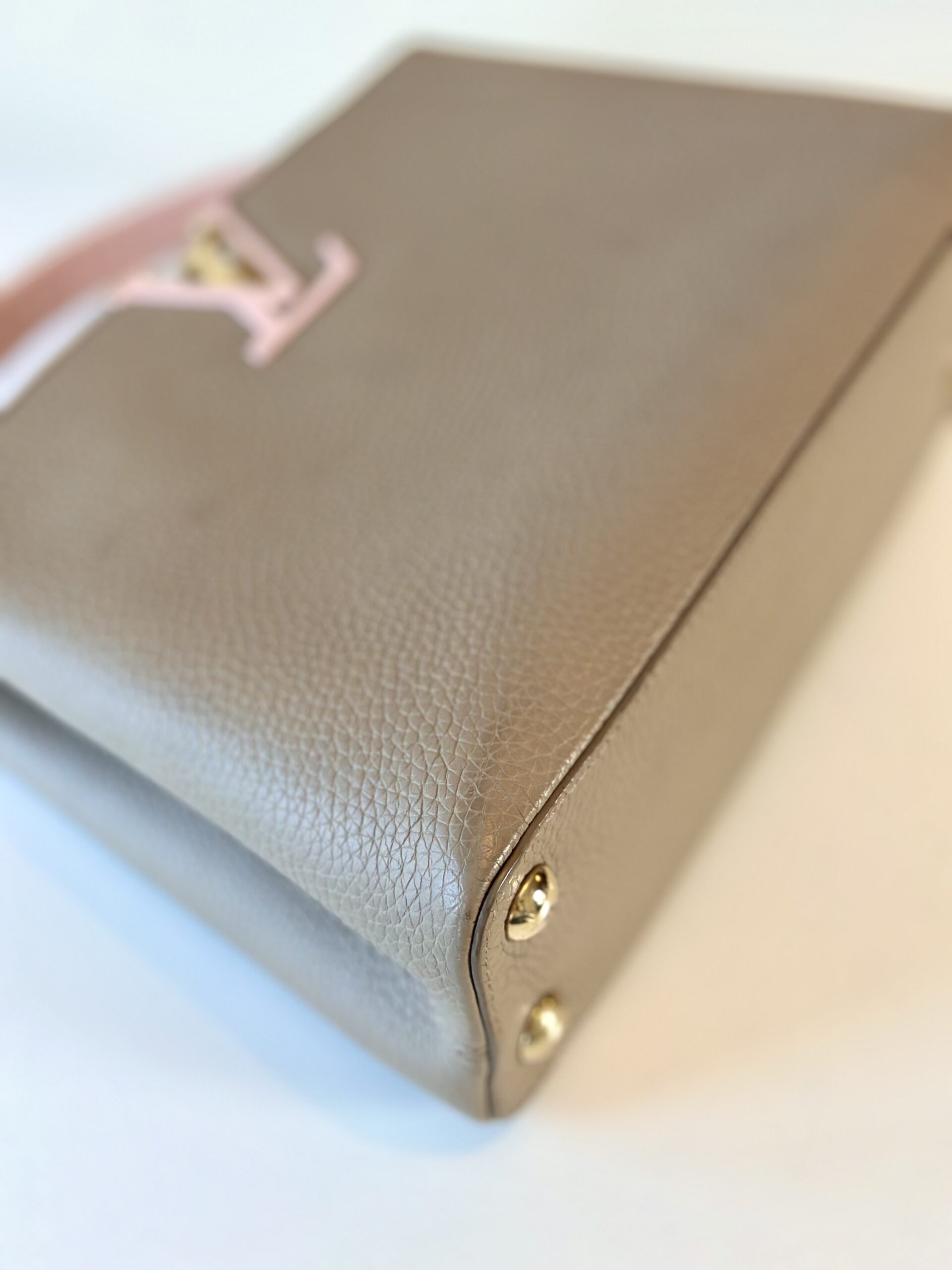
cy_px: 635
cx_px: 476
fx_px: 1760
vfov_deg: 39.7
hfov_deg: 30.3
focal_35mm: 48
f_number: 1.78
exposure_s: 1/100
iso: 160
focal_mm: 6.86
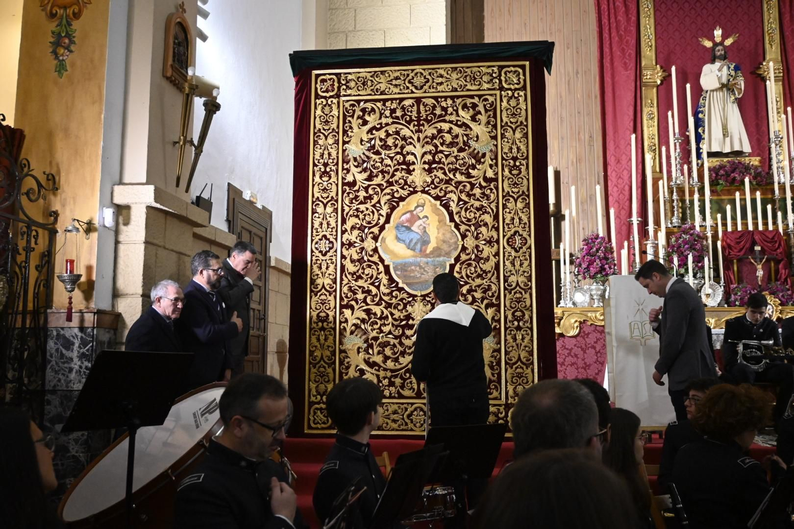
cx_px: 397
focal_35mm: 33
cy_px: 264
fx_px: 728
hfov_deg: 57.2
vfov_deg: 40.0
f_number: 4
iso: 5000
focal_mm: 22
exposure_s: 1/160
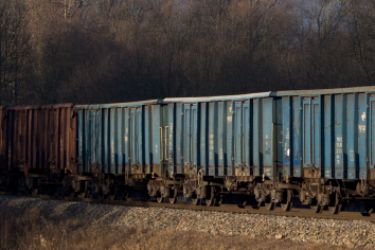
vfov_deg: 4.0
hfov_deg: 5.9
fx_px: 3604
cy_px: 42
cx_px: 369
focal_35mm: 346
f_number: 8
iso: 400
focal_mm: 67.5
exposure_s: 1/640
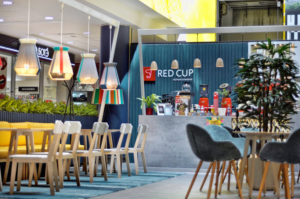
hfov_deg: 27.0
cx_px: 150
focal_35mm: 75
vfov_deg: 18.1
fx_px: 624
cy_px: 100
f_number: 1.8
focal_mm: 50
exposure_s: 1/200
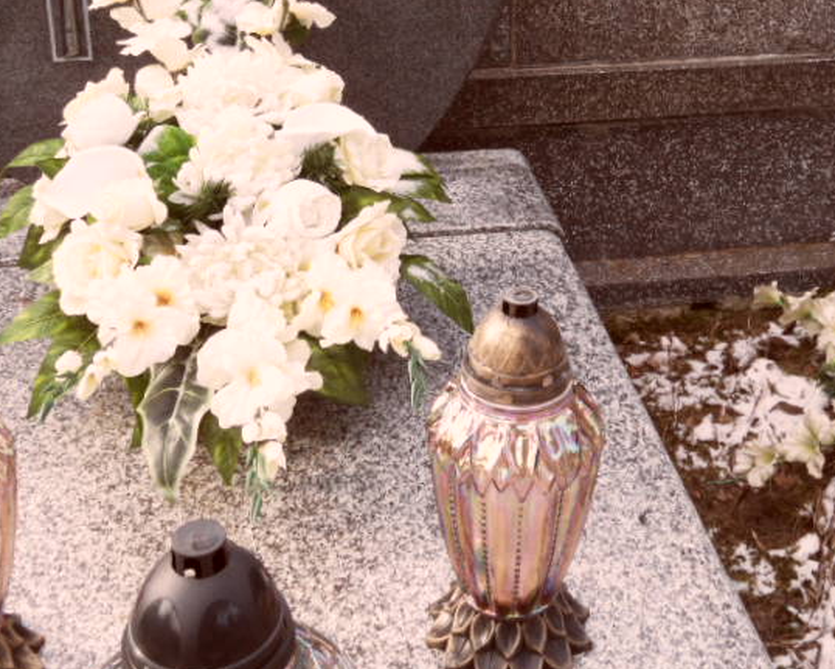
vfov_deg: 28.5
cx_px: 461
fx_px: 1286
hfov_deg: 35.9
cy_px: 130
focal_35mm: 52
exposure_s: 1/125
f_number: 3.4
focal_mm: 4.6
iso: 80
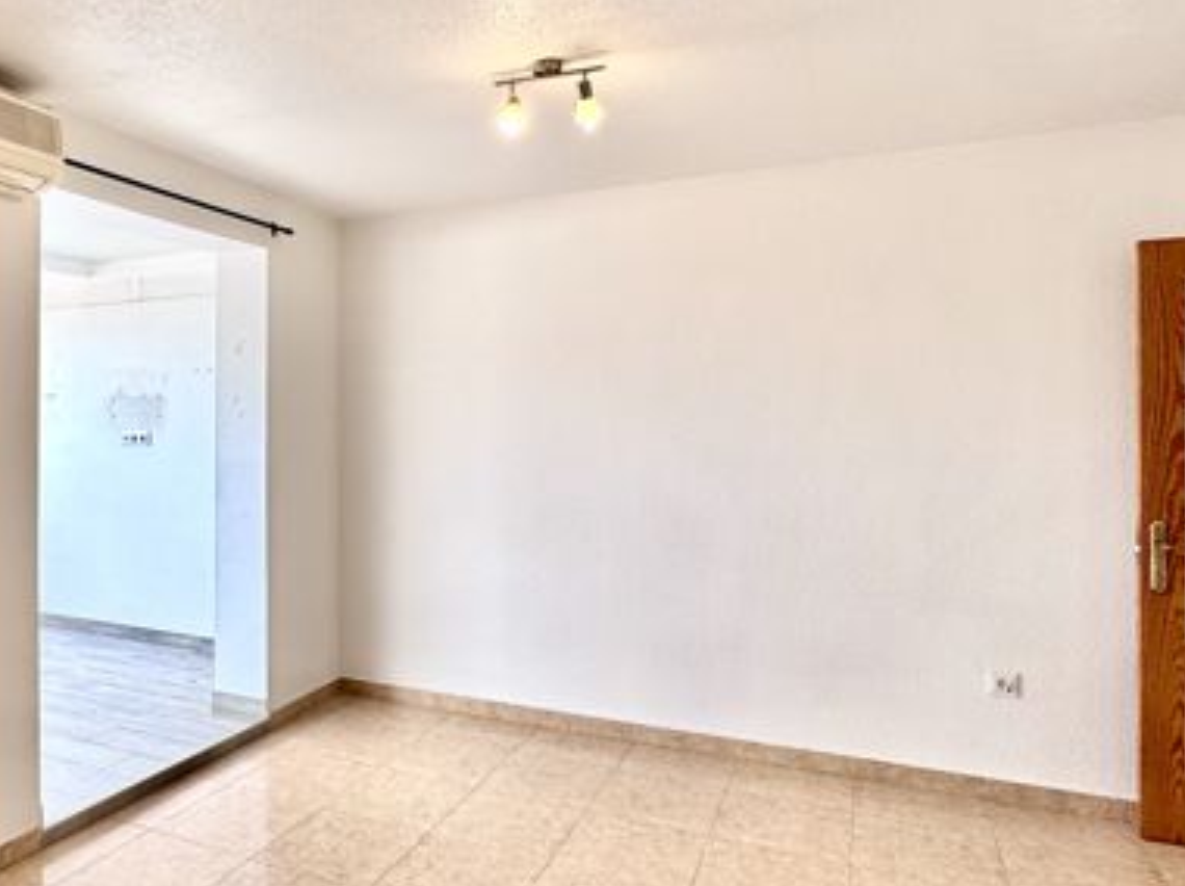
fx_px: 889
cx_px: 398
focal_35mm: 26
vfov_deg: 52.9
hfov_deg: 65.6
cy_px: 418
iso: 40
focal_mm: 2.22
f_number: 2.2
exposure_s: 1/117
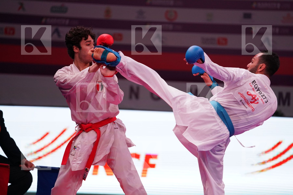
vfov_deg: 6.9
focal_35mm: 200
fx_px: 1628
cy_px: 98
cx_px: 146
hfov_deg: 10.3
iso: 2500
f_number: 2.8
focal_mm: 200
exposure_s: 1/1000
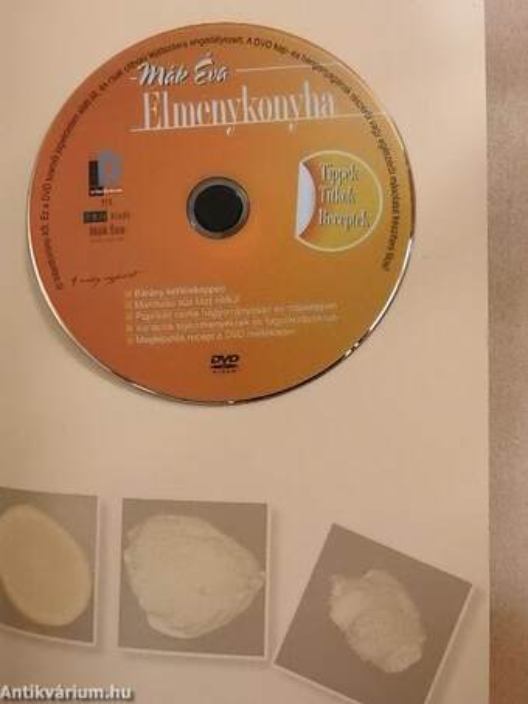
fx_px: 711
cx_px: 264
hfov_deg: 40.7
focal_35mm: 35
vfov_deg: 52.6
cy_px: 352
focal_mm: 6.3
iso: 1600
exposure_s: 1/80
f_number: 3.8
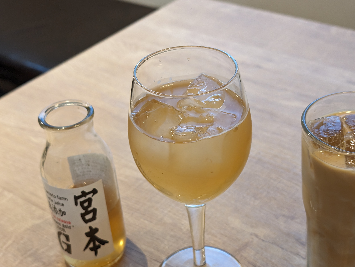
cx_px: 178
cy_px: 134
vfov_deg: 29.7
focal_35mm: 49
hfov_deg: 38.9
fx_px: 503
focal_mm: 6.9
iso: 177
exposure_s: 1/120
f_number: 1.68
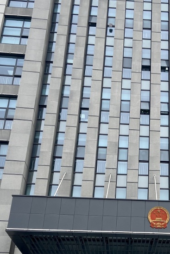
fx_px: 418
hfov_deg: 22.3
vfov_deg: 33.2
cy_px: 195
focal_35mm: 59
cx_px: 163
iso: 32
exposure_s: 1/1346
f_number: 1.8
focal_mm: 4.25
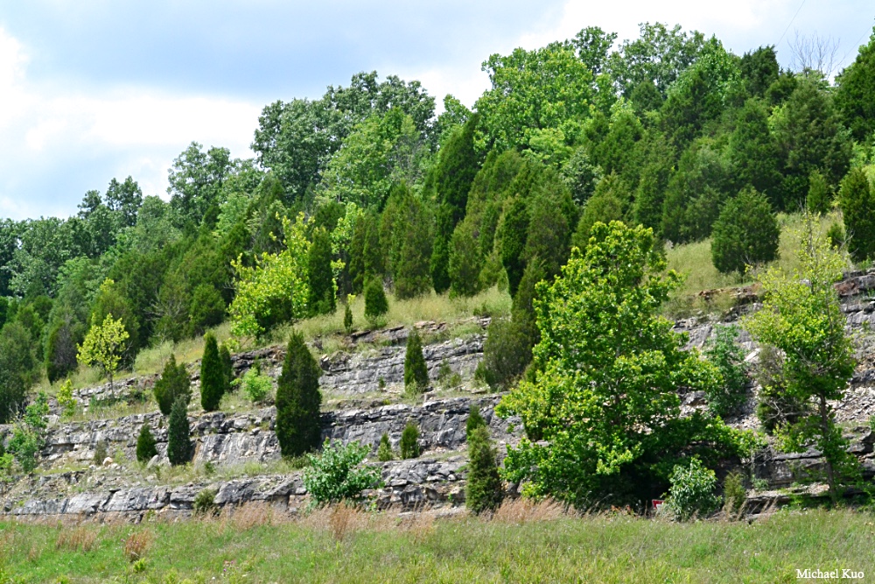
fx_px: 2005
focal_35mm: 82
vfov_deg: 16.6
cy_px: 292
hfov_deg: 24.6
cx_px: 438
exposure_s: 1/800
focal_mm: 55
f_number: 14
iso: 1600
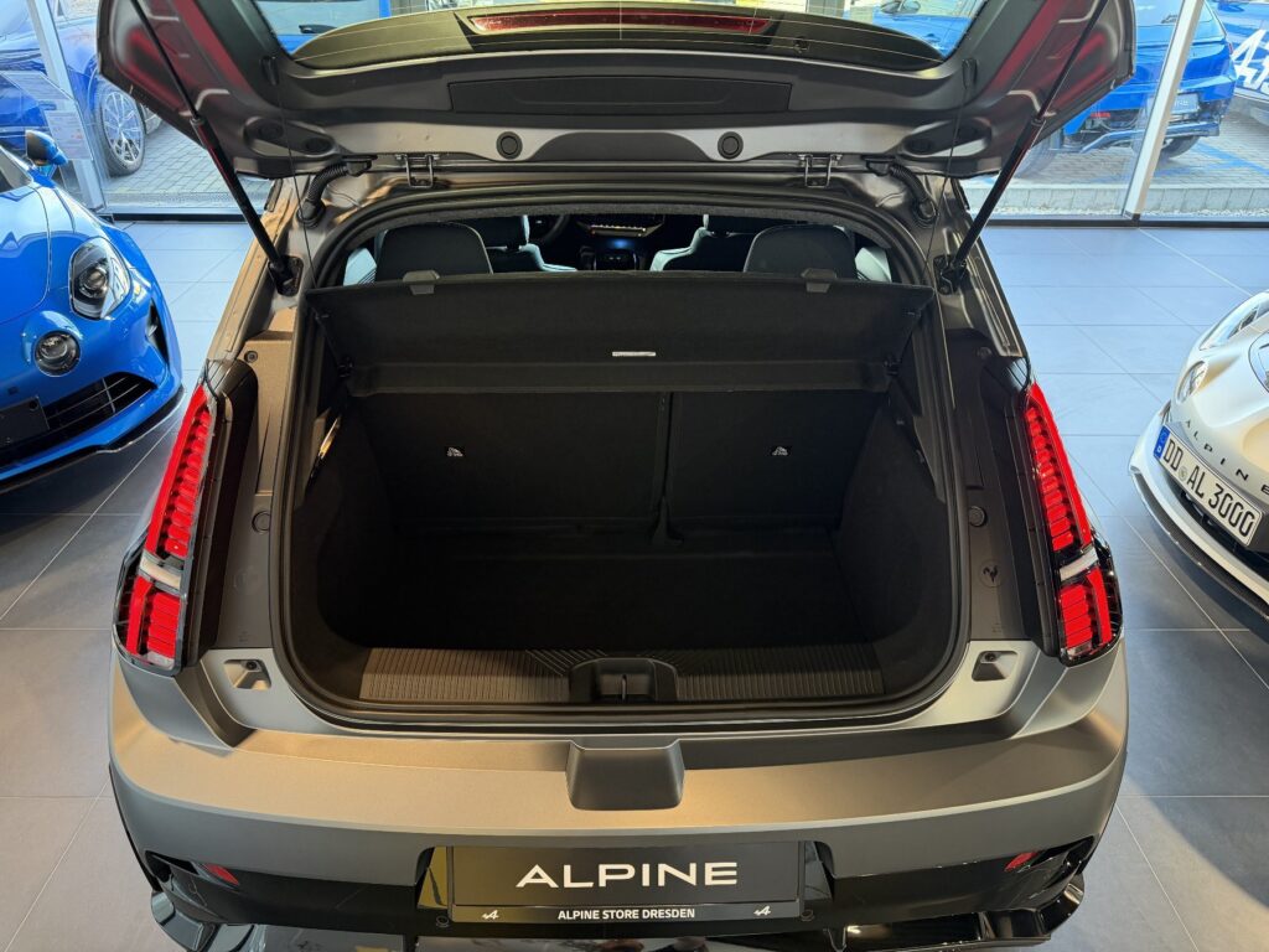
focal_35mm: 24
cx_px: 634
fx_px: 880
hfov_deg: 71.6
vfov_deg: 56.8
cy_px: 476
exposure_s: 1/50
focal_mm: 6.76
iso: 250
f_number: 1.78
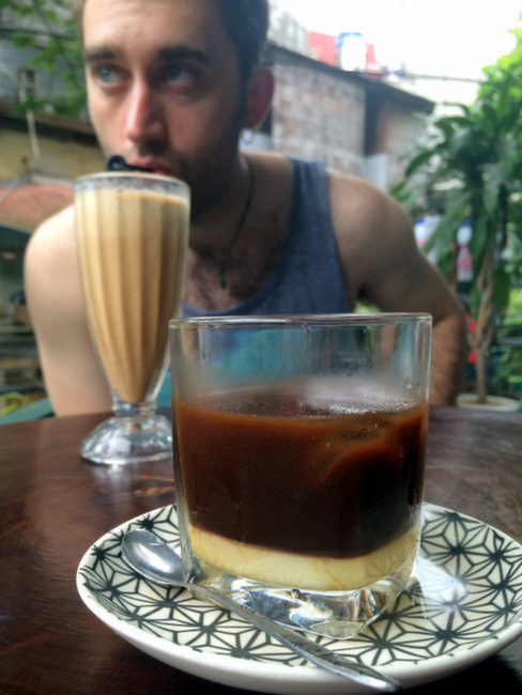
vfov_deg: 59.9
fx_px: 603
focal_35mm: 30
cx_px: 261
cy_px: 348
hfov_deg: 46.8
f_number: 2.2
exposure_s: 1/40
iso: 40
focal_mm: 4.12
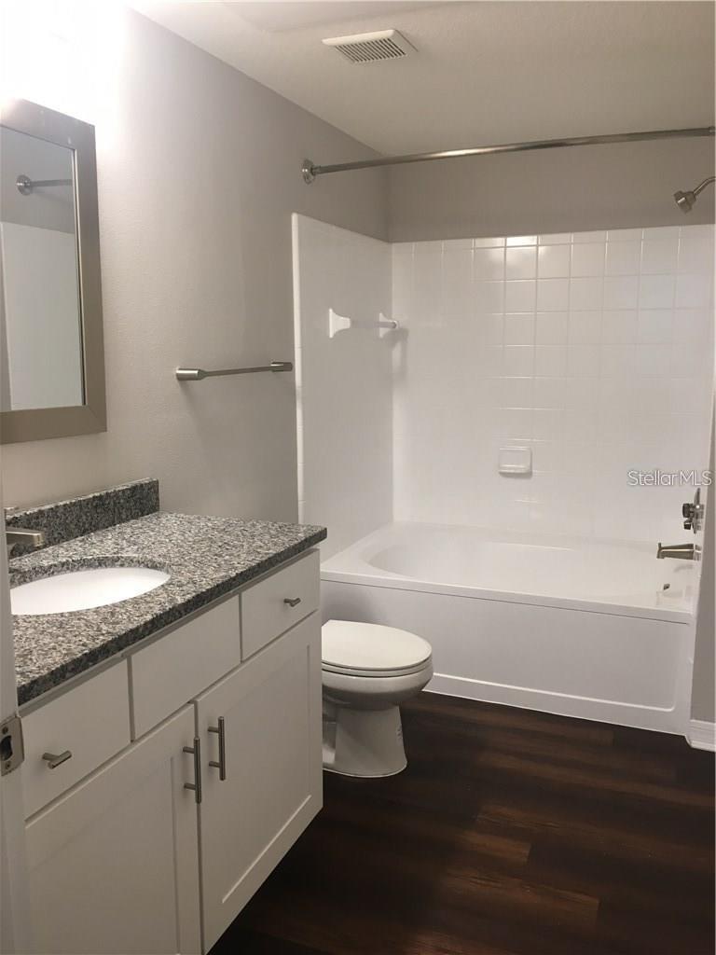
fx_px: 800
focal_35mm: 29
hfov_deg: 48.2
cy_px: 478
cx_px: 358
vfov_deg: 61.7
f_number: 2.2
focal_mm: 4.15
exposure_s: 1/30
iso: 64
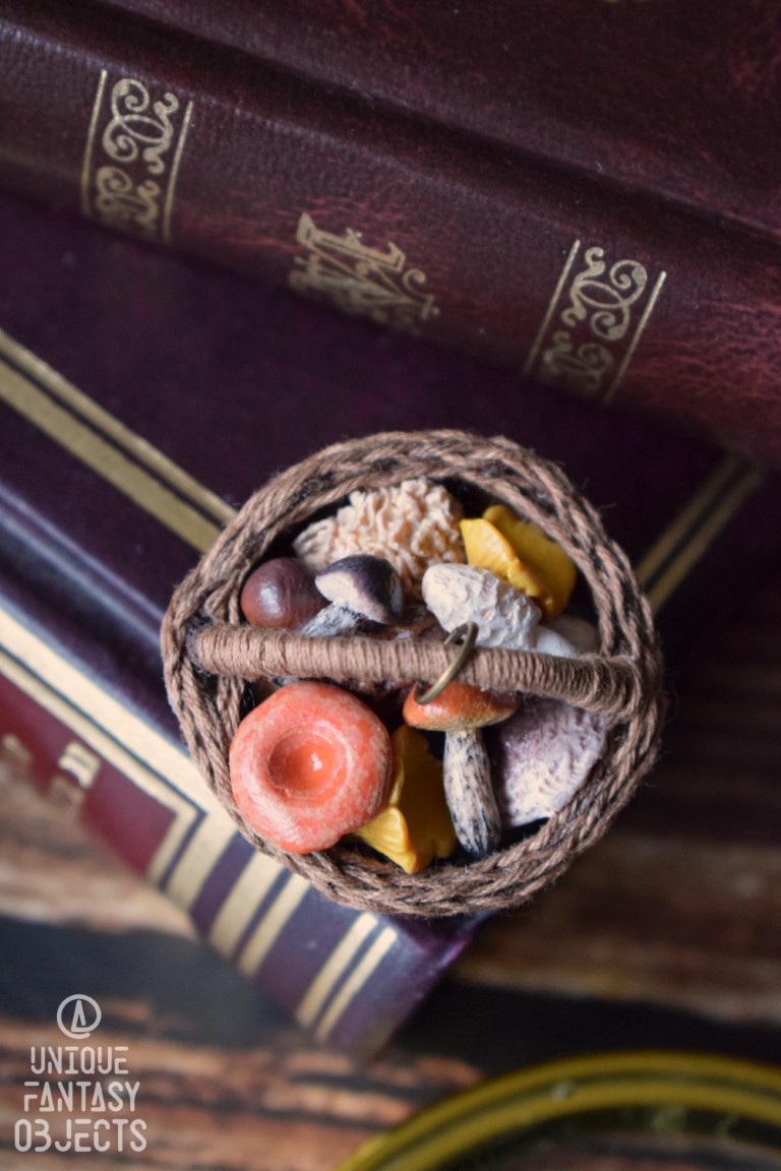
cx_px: 390
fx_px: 2684
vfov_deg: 24.6
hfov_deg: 16.6
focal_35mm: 82
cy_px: 586
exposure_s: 1/60
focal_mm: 55
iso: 4000
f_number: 5.6
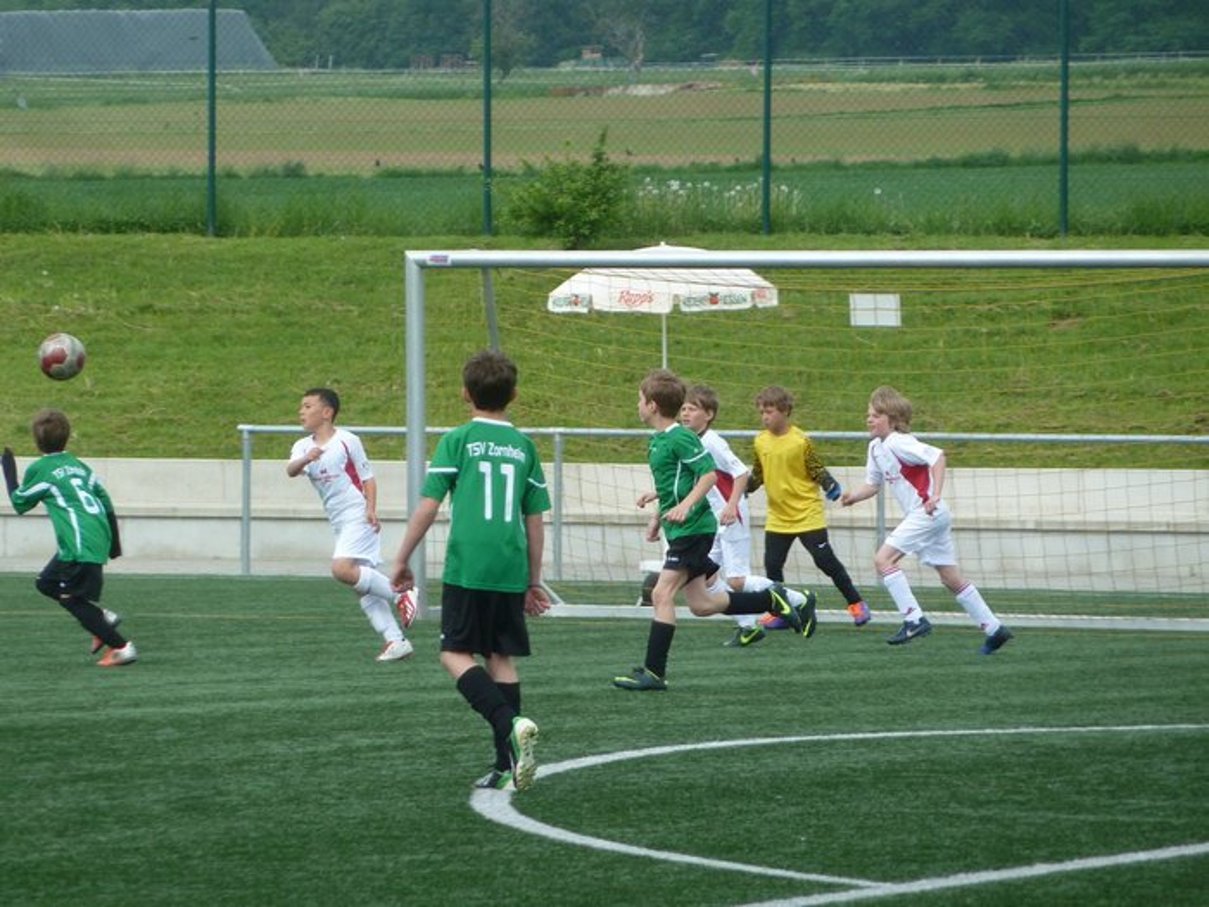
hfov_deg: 6.6
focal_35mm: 300
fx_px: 10478
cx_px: 604
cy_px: 454
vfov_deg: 5.0
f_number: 4.9
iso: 160
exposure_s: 1/400
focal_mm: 49.2
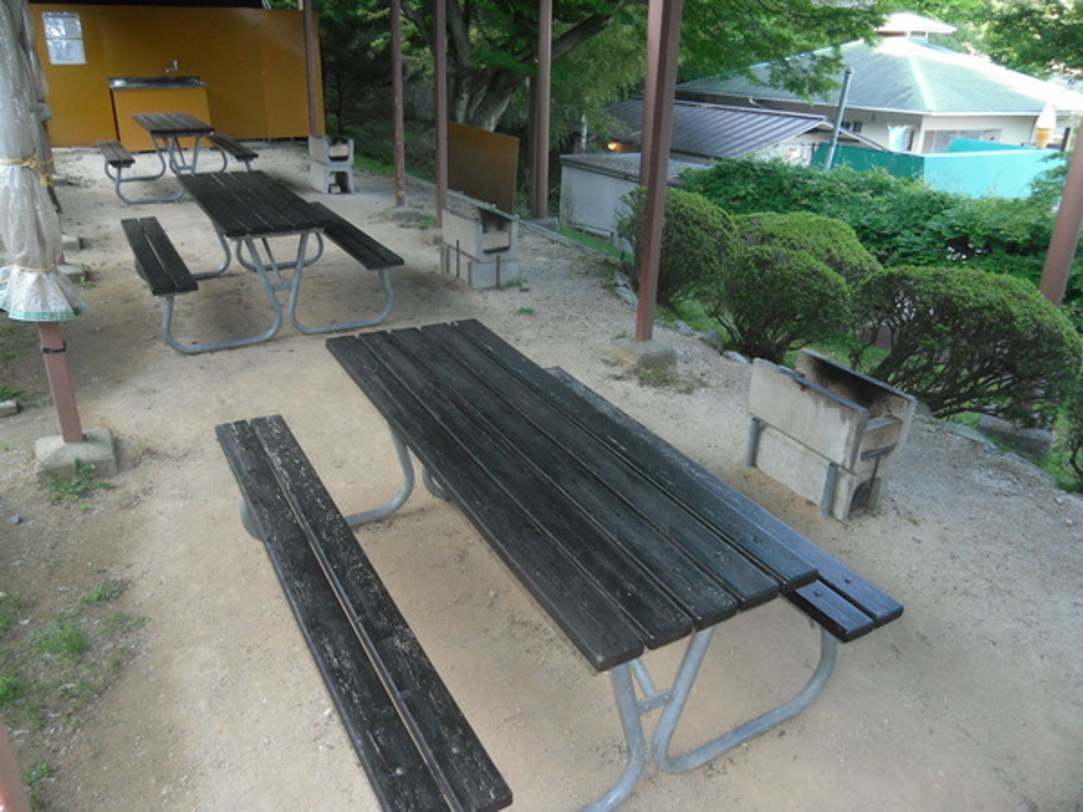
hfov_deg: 65.3
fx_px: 845
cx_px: 542
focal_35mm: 27
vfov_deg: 51.4
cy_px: 406
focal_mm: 4.9
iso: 200
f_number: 3.2
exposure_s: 1/100
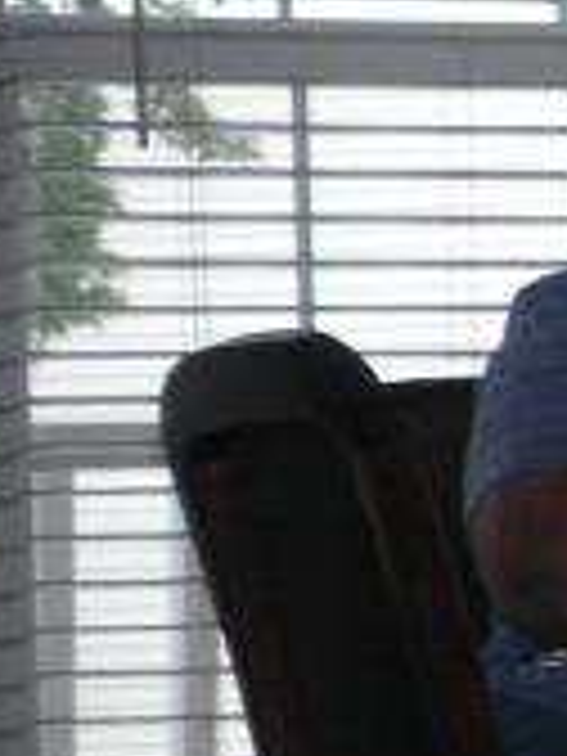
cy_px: 320
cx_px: 1368
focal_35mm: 422
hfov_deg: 3.5
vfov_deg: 4.7
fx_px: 9216
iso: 160
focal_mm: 17.1
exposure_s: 1/111
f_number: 3.6
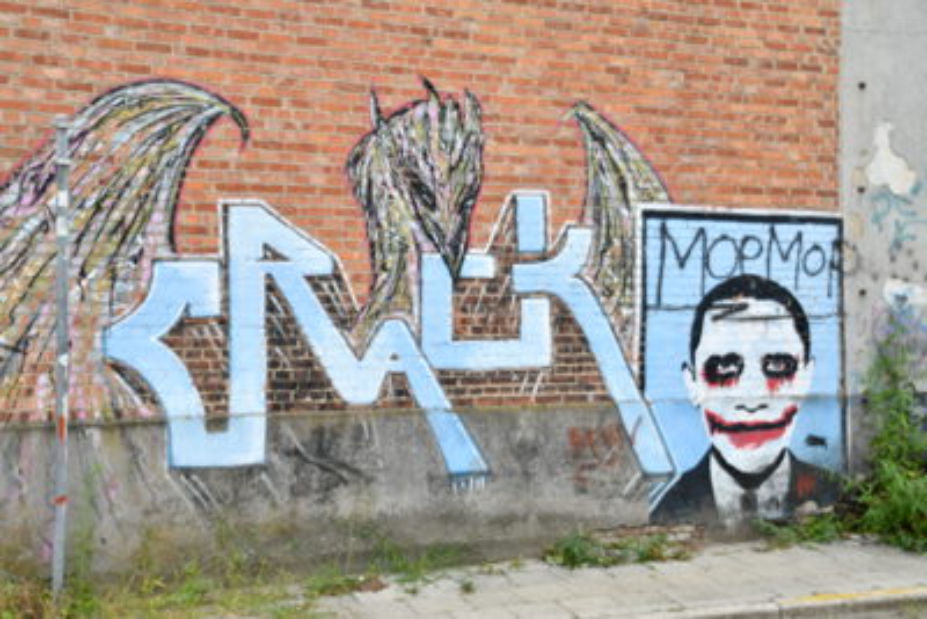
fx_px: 1005
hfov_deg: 49.5
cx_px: 464
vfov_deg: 34.2
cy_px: 310
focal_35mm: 39
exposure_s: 1/250
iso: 100
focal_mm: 26
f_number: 3.8
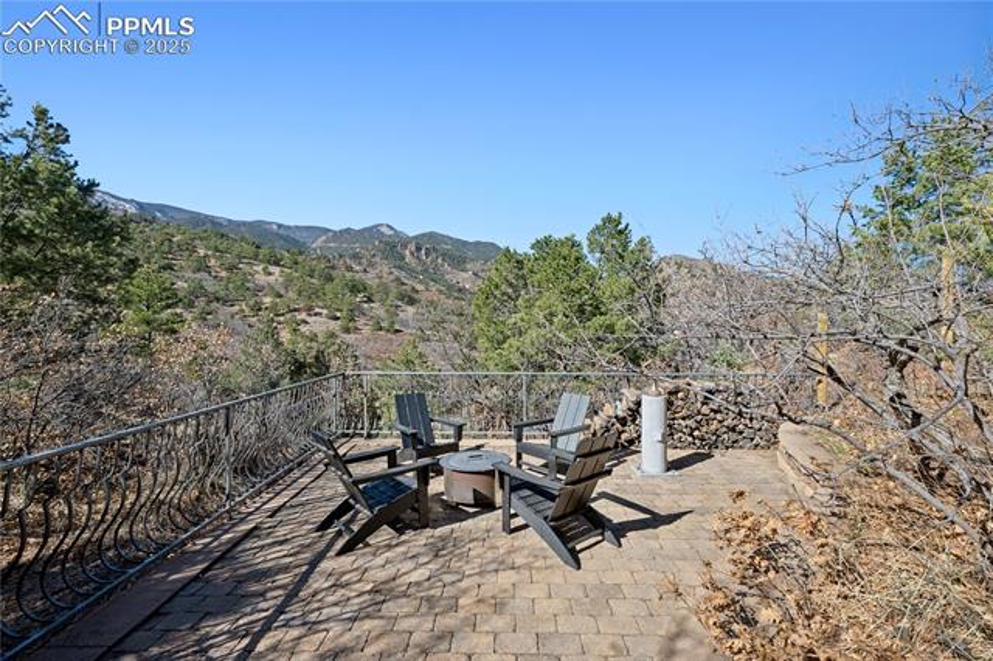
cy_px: 330
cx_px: 496
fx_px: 414
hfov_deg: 100.4
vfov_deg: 77.3
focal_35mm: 15
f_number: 9
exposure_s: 1/320
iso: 400
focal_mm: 15
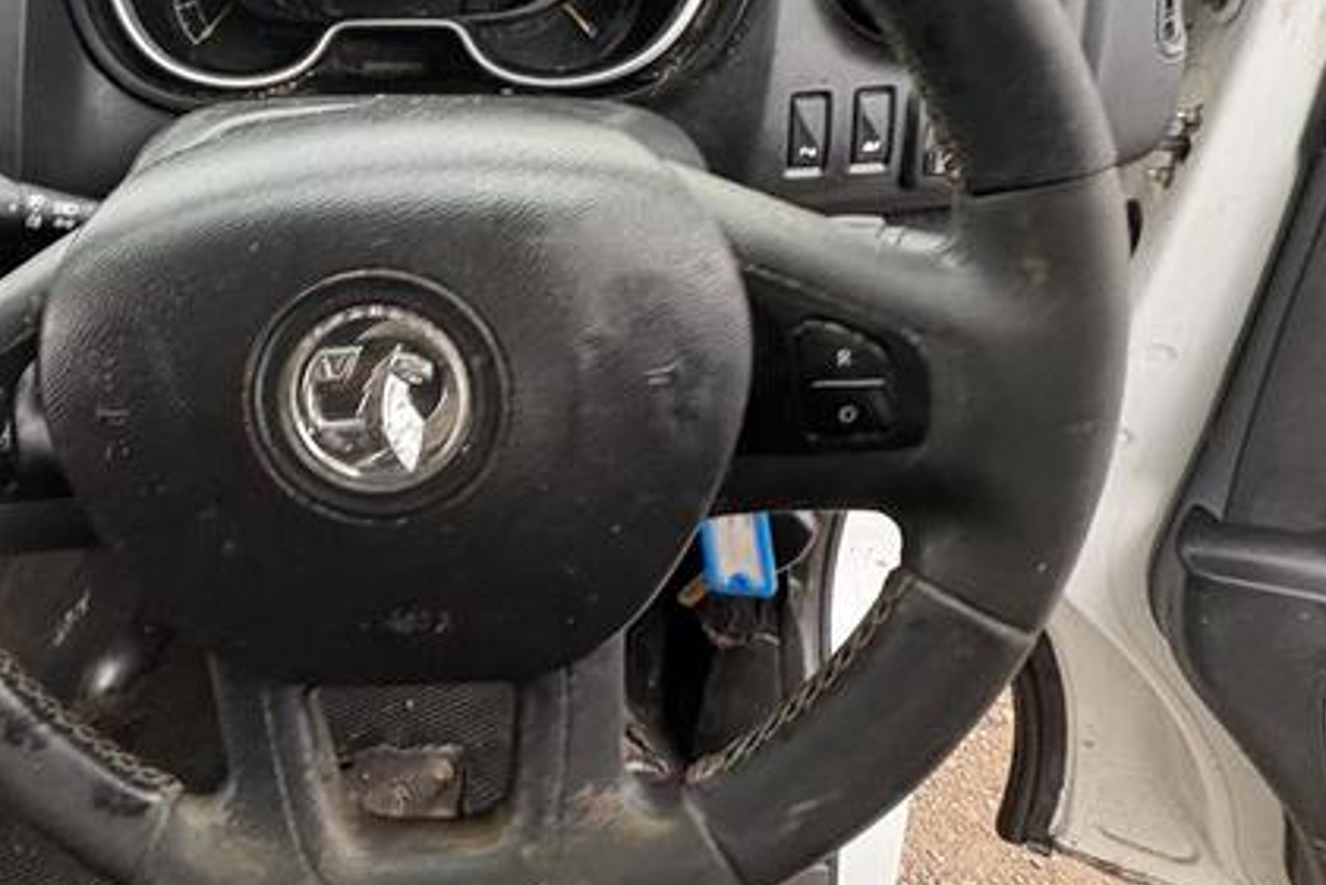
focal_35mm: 31
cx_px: 220
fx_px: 1142
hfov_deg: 55.0
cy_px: 246
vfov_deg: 41.4
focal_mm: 2.22
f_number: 2.2
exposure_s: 1/60
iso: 320
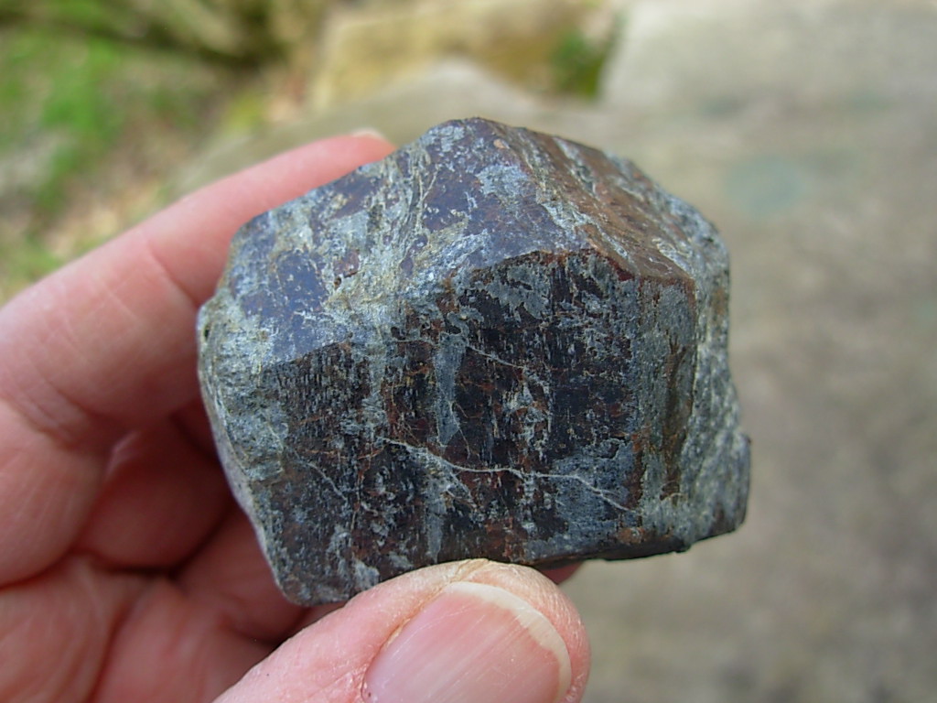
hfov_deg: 49.0
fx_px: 1029
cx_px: 468
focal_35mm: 38
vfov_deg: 37.7
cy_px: 352
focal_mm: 6.3
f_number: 2.9
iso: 50
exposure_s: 1/222
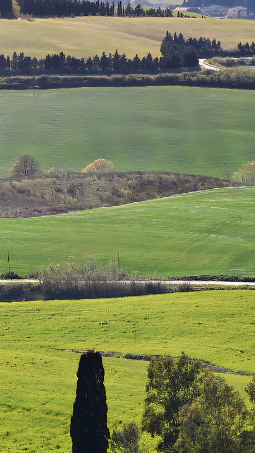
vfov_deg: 7.2
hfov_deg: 4.1
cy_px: 190
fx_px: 3580
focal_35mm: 298
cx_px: -164
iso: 125
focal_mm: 150
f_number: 5.6
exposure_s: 1/500
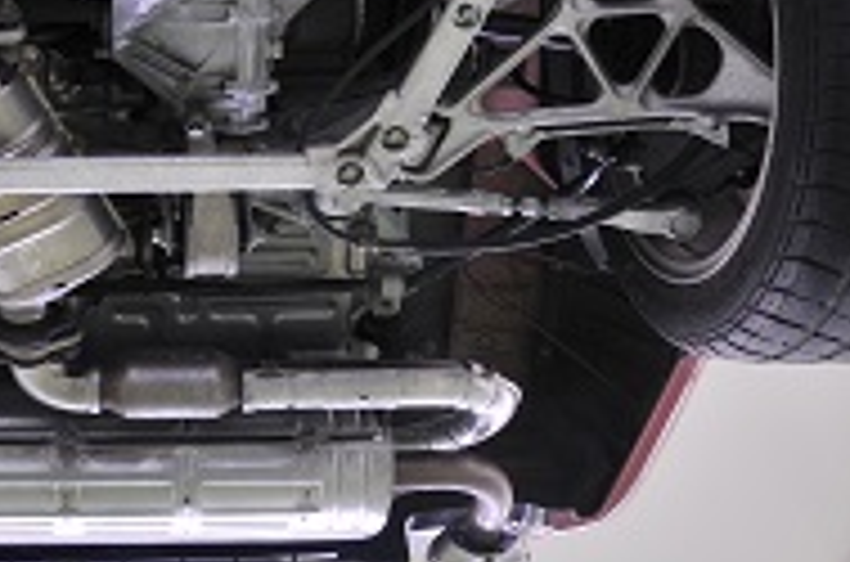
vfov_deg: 24.0
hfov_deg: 34.7
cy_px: 20
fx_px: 1273
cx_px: 72
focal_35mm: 54
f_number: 10
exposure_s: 1/1.25
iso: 200
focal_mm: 17
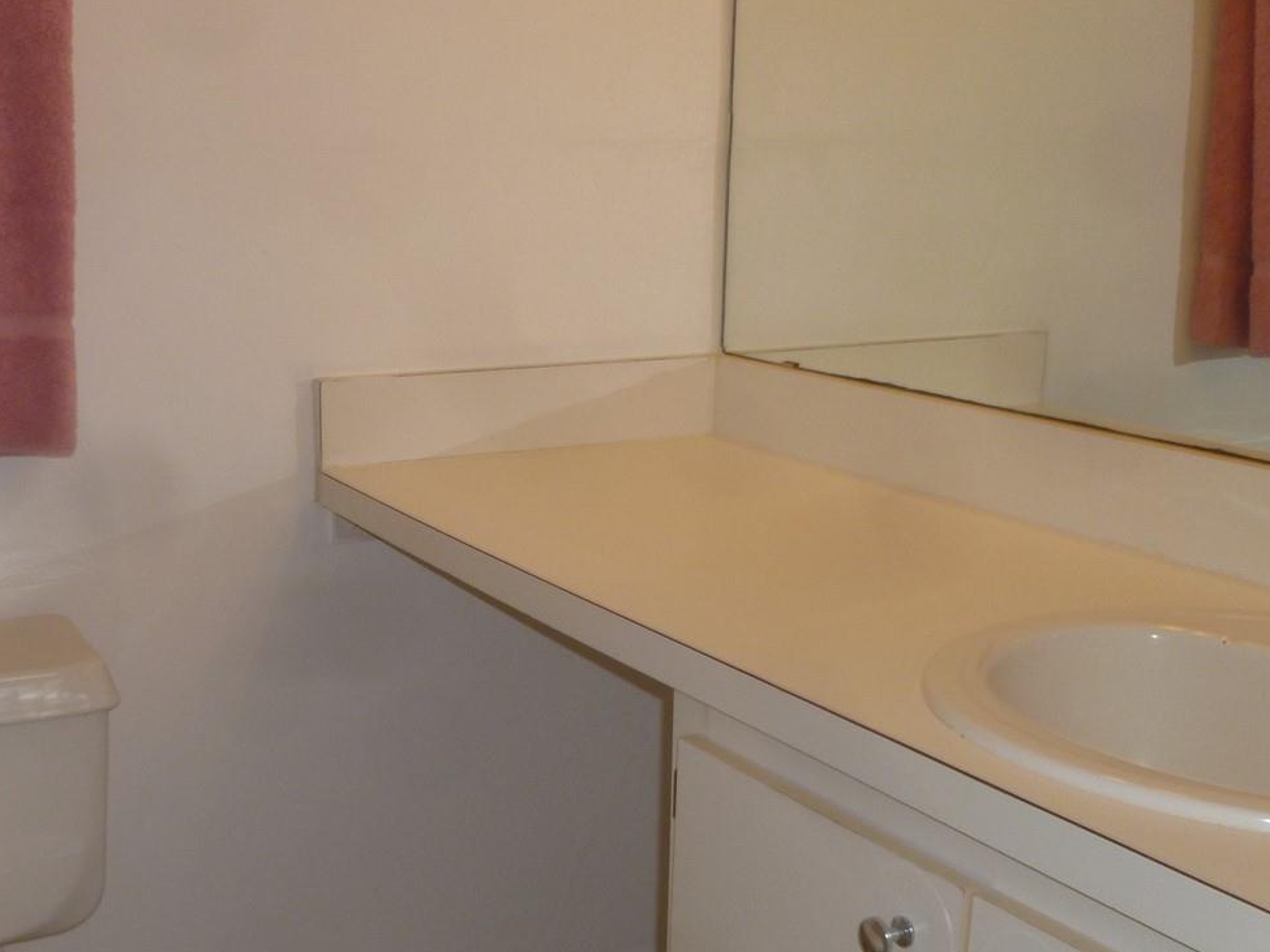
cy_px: 606
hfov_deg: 40.7
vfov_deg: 31.3
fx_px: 1687
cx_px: 413
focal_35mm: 46
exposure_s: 1/30
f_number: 3.3
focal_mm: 5
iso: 125
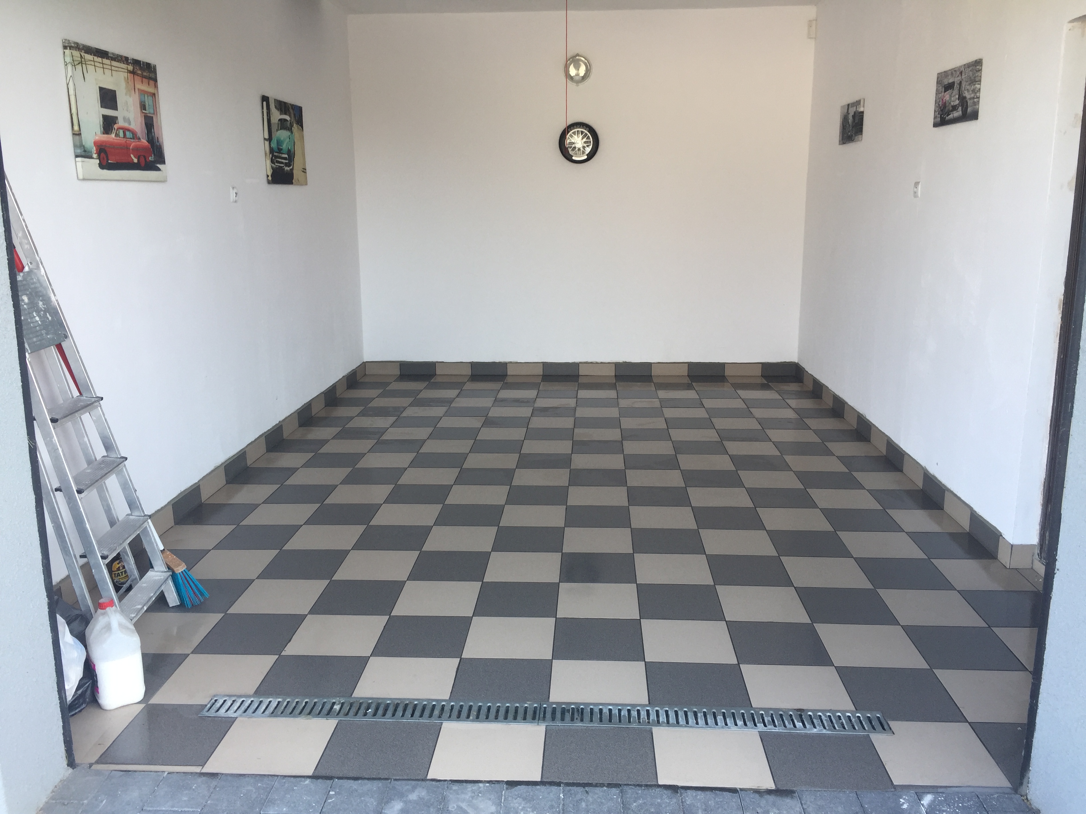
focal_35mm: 29
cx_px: 543
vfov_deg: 48.2
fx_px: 910
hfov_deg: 61.7
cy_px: 407
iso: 32
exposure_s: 1/100
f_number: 2.2
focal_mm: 4.15
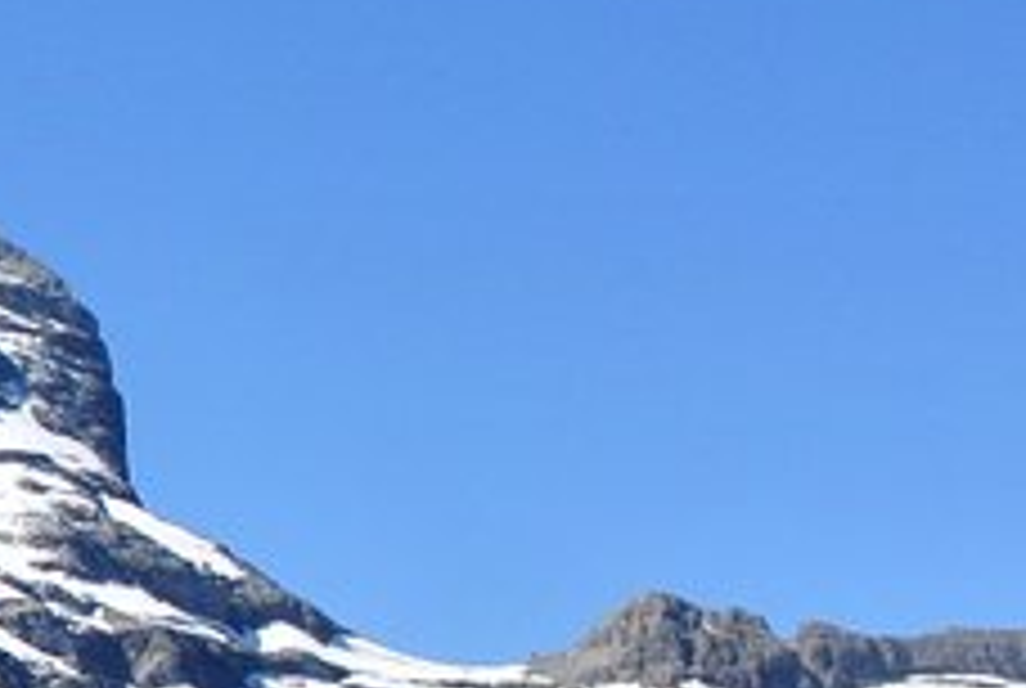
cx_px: -1017
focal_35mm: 142
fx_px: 4055
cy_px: 947
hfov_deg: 12.7
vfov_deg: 9.5
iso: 100
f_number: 4.5
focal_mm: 10
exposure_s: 1/640
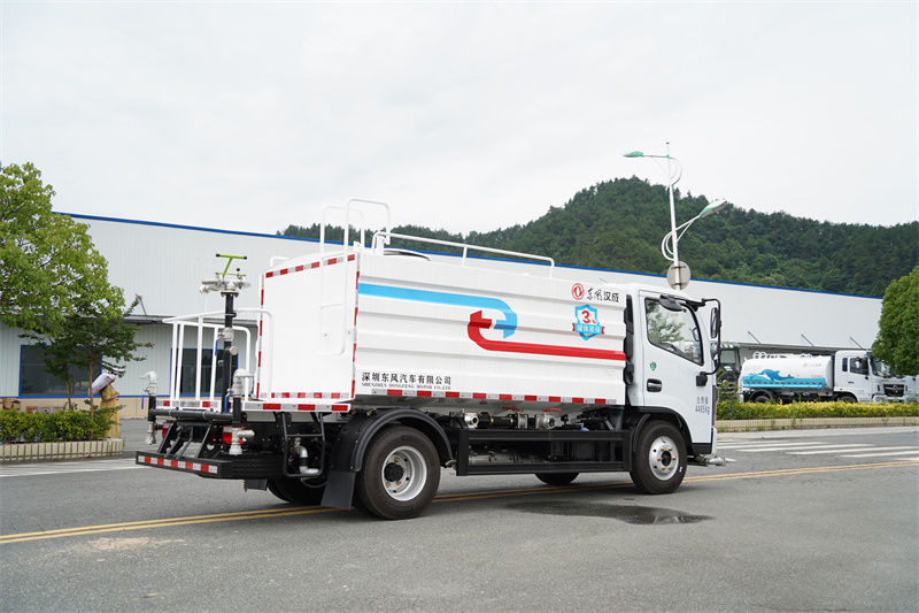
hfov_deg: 50.7
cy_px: 306
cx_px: 460
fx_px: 970
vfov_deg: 35.0
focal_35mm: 38
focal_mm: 38
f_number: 3.2
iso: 100
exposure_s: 1/800
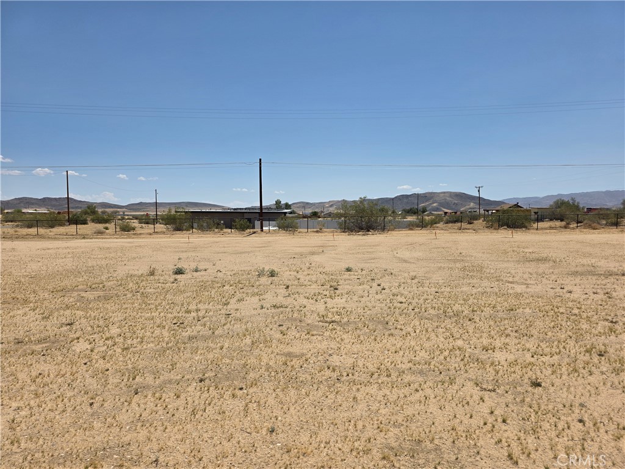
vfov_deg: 58.9
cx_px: 312
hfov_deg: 73.9
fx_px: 415
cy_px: 234
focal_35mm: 23
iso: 50
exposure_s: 1/7944
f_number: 1.7
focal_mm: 6.3
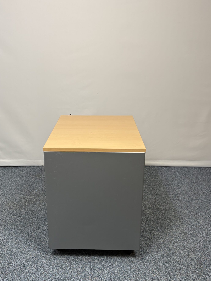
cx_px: 91
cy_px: 151
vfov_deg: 51.3
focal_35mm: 36
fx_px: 293
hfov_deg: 39.6
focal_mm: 5.96
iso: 100
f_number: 1.6
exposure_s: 1/100
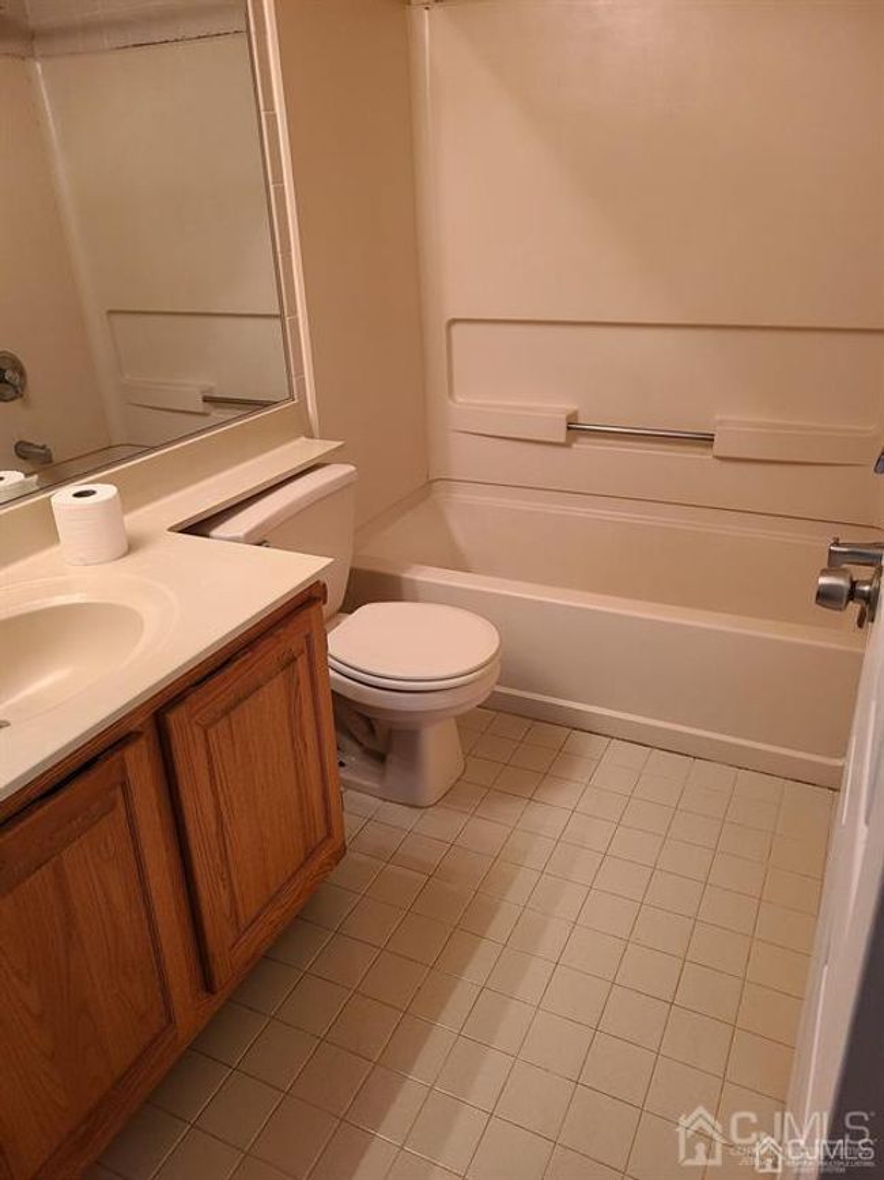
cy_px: 590
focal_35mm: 26
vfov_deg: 67.3
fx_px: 886
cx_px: 442
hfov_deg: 53.1
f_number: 1.8
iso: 200
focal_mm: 5.4
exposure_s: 1/59
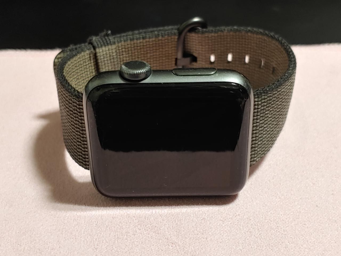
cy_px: 128
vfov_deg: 30.9
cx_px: 170
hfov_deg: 40.4
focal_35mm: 47
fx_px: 463
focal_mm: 4.23
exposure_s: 1/30
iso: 200
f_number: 1.5
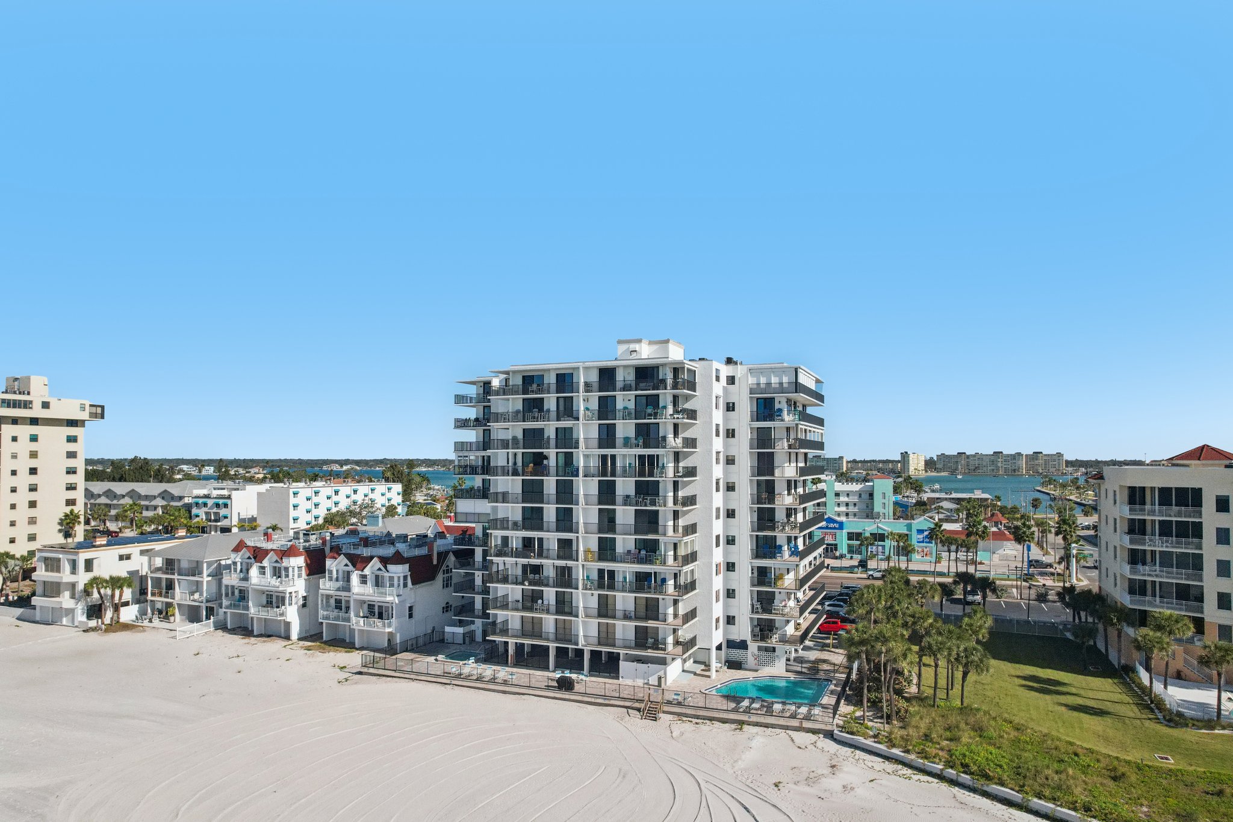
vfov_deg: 57.2
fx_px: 753
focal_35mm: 22
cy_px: 411
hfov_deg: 78.6
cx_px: 616
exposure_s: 1/3200
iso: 400
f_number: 2.8
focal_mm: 8.4
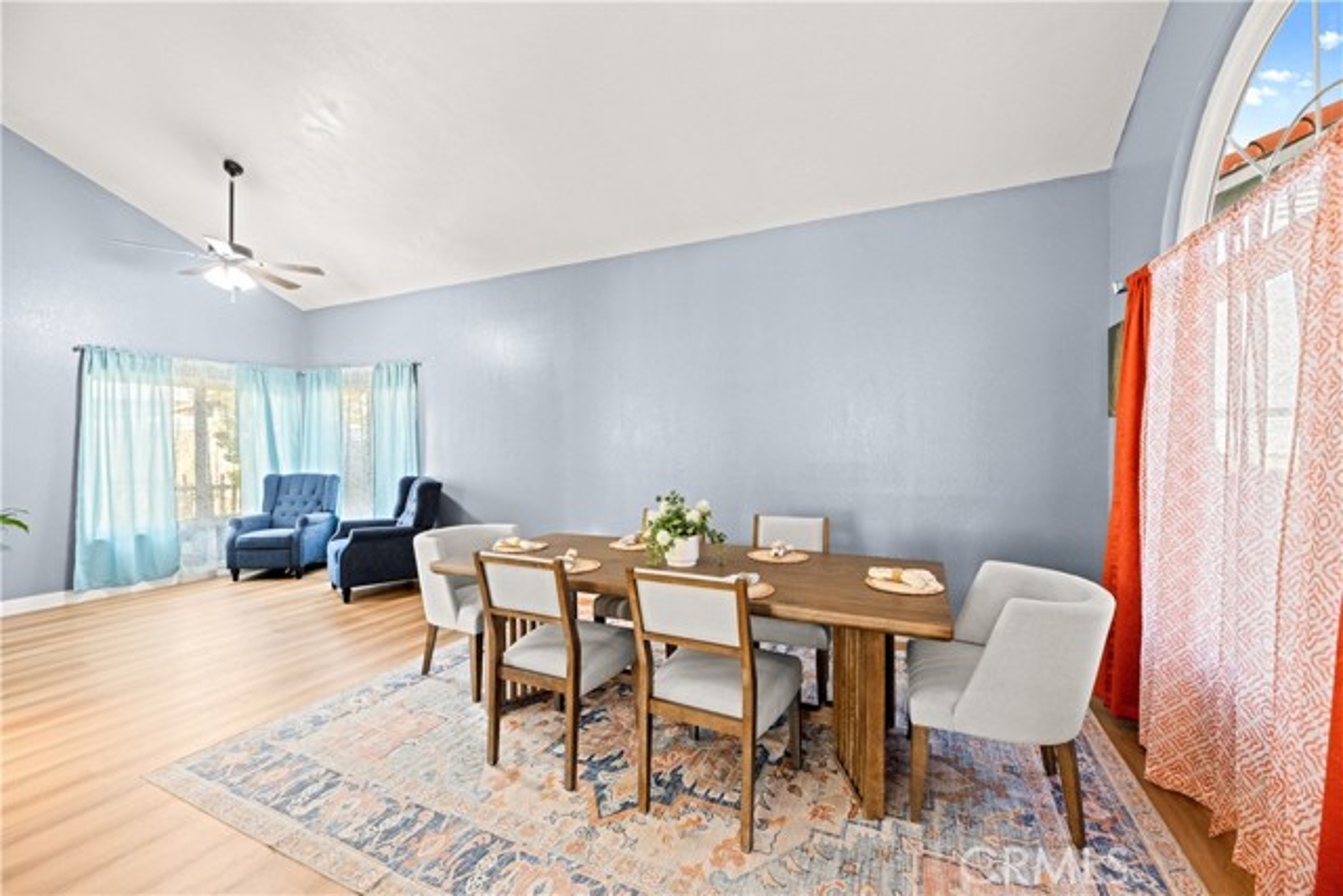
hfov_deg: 104.2
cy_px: 448
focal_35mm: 14
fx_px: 522
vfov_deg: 81.2
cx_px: 672
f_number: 8
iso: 2000
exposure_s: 1/15
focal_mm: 14
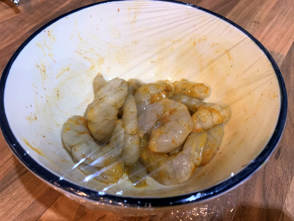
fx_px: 221
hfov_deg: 67.3
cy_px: 110
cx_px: 147
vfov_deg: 53.1
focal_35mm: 26
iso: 250
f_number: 1.8
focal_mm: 4.25
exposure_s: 1/50
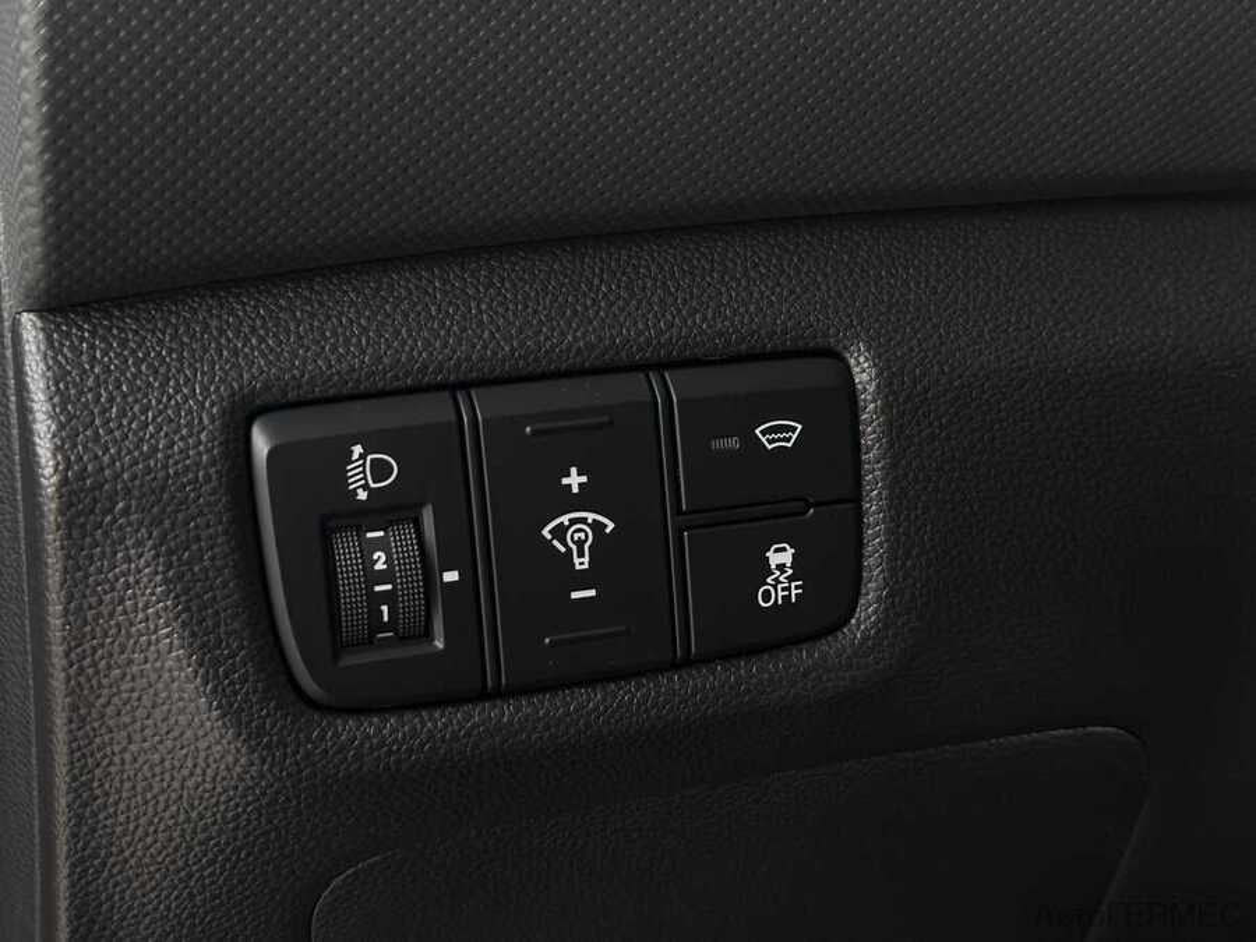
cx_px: 628
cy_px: 471
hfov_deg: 39.7
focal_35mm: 48
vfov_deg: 30.3
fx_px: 1742
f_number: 1.78
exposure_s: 1/33
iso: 500
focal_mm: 6.86
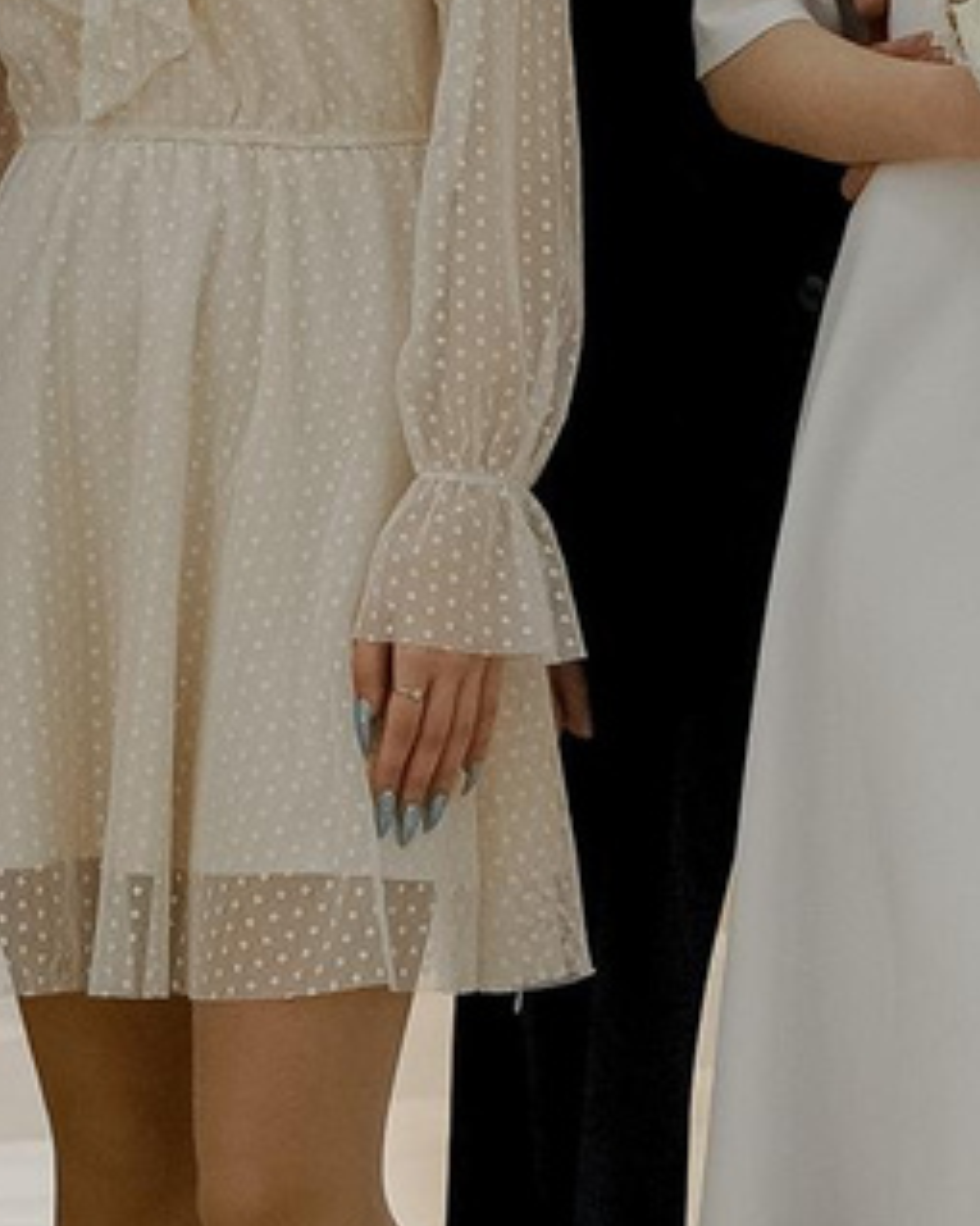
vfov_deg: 7.3
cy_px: -217
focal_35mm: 264
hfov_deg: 5.8
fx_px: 9576
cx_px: 1418
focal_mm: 35
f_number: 2.8
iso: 640
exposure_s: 1/200
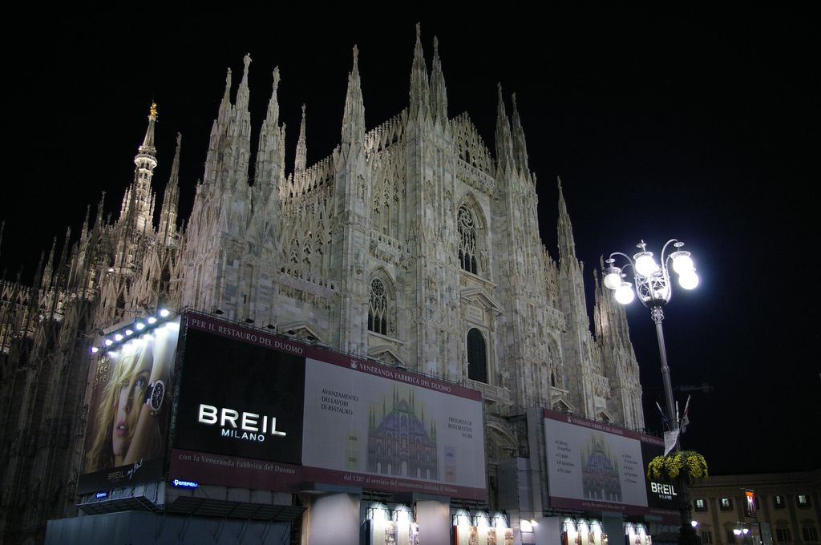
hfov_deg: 62.0
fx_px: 683
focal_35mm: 30
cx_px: 410
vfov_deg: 43.5
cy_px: 272
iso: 800
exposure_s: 1/30
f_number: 4
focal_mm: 20
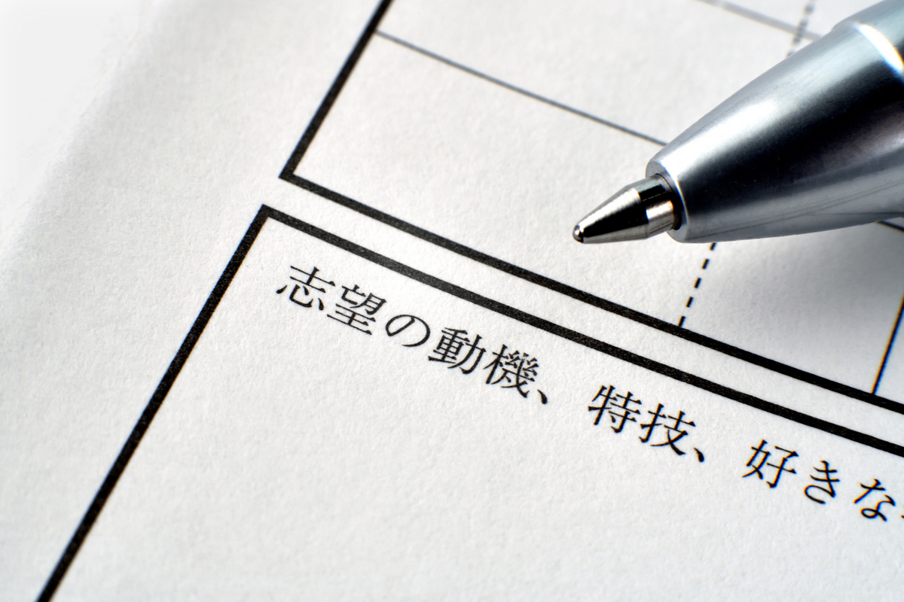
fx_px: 1255
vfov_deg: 27.0
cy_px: 301
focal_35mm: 50
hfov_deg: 39.6
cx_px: 452
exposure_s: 1/60
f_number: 16
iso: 640
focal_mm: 50
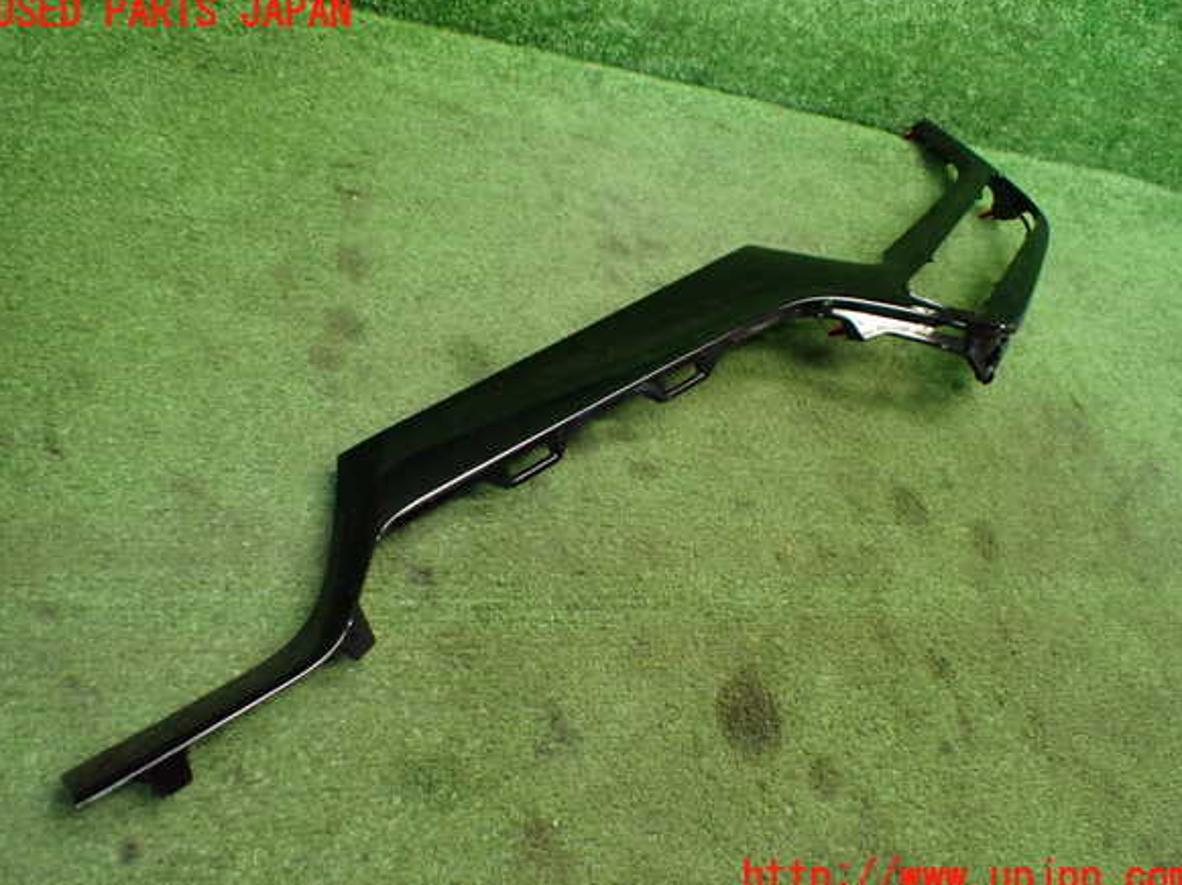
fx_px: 1058
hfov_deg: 58.4
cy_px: 446
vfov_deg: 45.4
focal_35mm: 31
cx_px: 592
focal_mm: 5.4
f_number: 2.3
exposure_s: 1/125
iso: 800
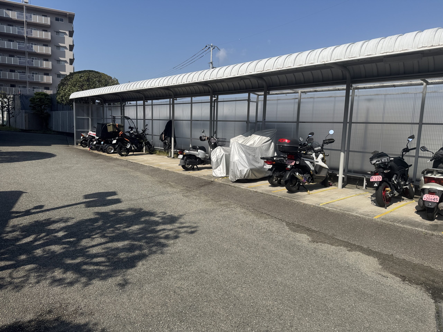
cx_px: 222
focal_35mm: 24
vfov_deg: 56.8
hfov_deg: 71.6
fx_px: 307
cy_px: 166
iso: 80
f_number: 1.78
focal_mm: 6.76
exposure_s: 1/6410
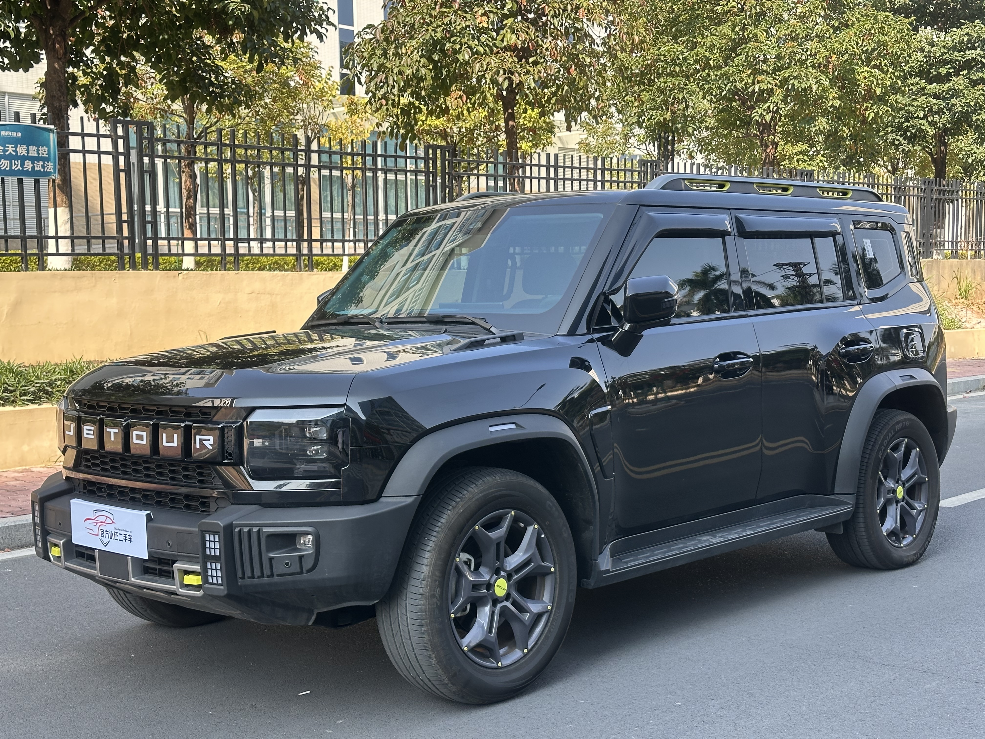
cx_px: 492
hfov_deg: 39.7
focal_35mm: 48
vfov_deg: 30.3
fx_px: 1366
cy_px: 370
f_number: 1.78
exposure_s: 1/797
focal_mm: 6.86
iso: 64
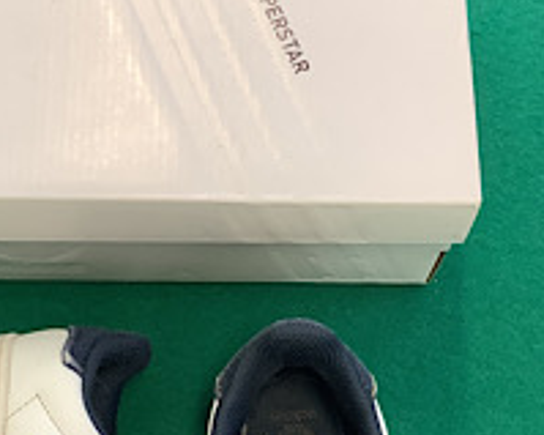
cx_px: 171
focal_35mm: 76
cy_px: 285
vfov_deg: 20.1
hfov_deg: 24.9
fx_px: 1223
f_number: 2.4
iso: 64
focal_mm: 3.3
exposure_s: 1/50
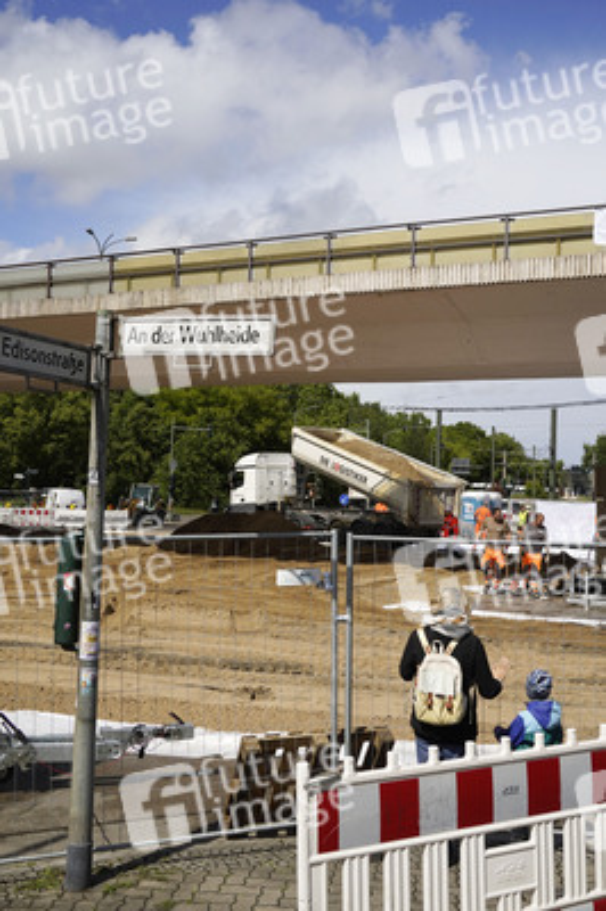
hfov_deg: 35.9
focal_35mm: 37
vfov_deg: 51.9
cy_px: 456
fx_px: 936
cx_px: 303
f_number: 9
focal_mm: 37
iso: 320
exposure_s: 1/1250
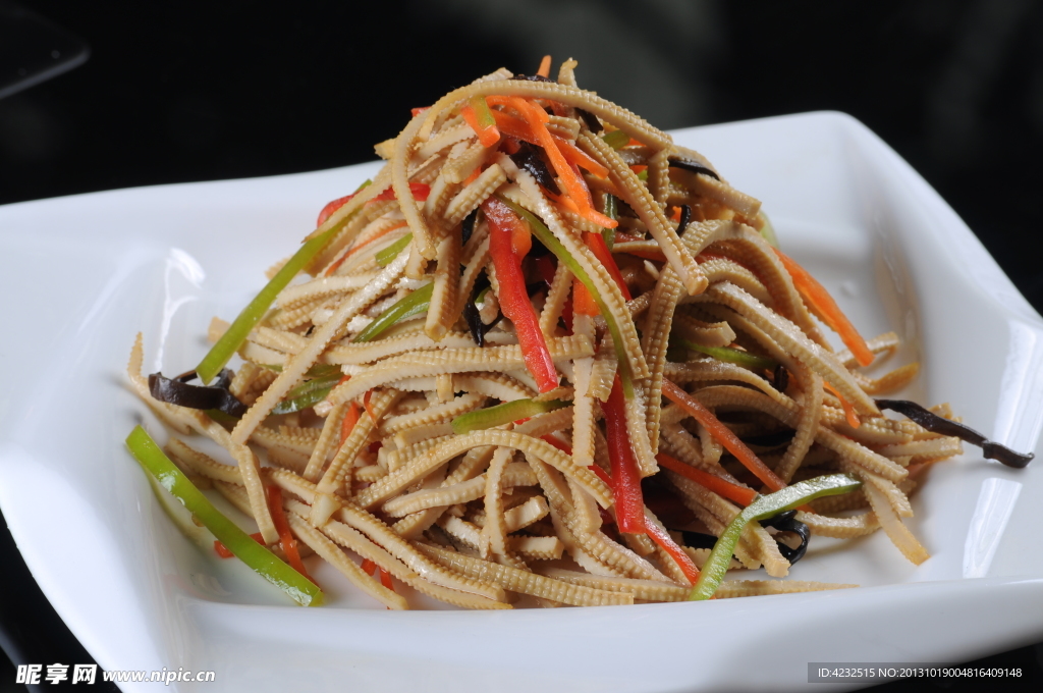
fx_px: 5425
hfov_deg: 11.0
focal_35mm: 188
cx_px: 522
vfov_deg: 7.3
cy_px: 346
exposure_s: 1/125
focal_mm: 125
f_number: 16
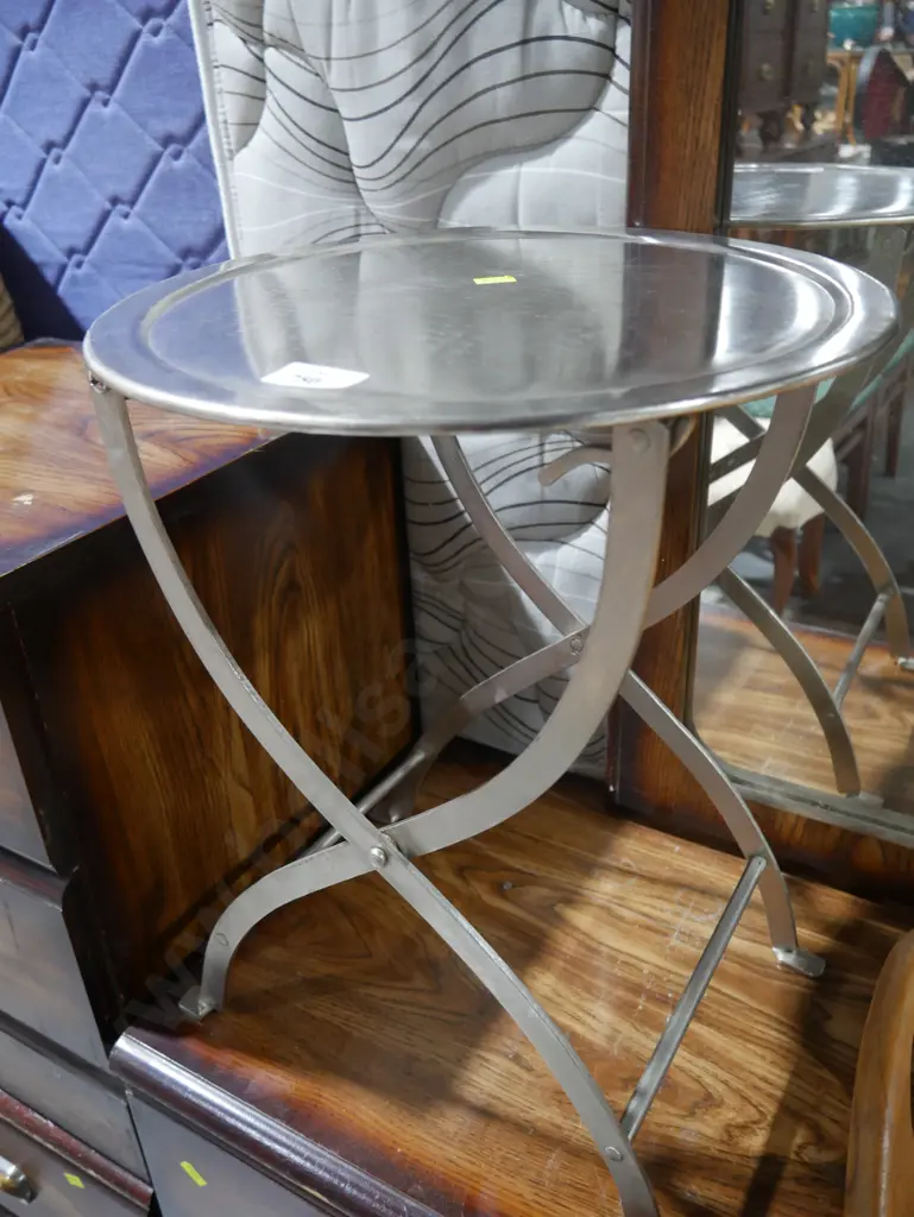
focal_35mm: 28
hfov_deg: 49.8
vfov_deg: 63.4
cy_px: 608
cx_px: 457
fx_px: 985
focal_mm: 14
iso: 1000
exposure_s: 1/60
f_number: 3.5
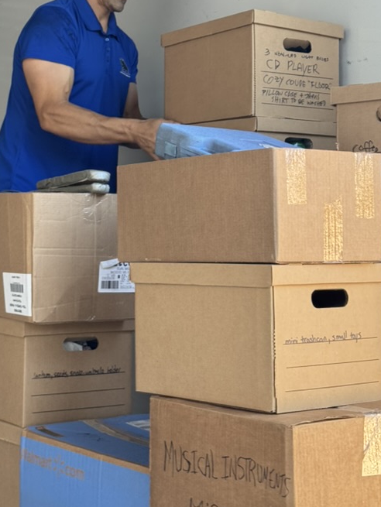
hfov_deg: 19.6
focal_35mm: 75
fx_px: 1100
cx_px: 128
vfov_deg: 25.8
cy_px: 164
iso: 64
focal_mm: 6.76
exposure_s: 1/121
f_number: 1.78
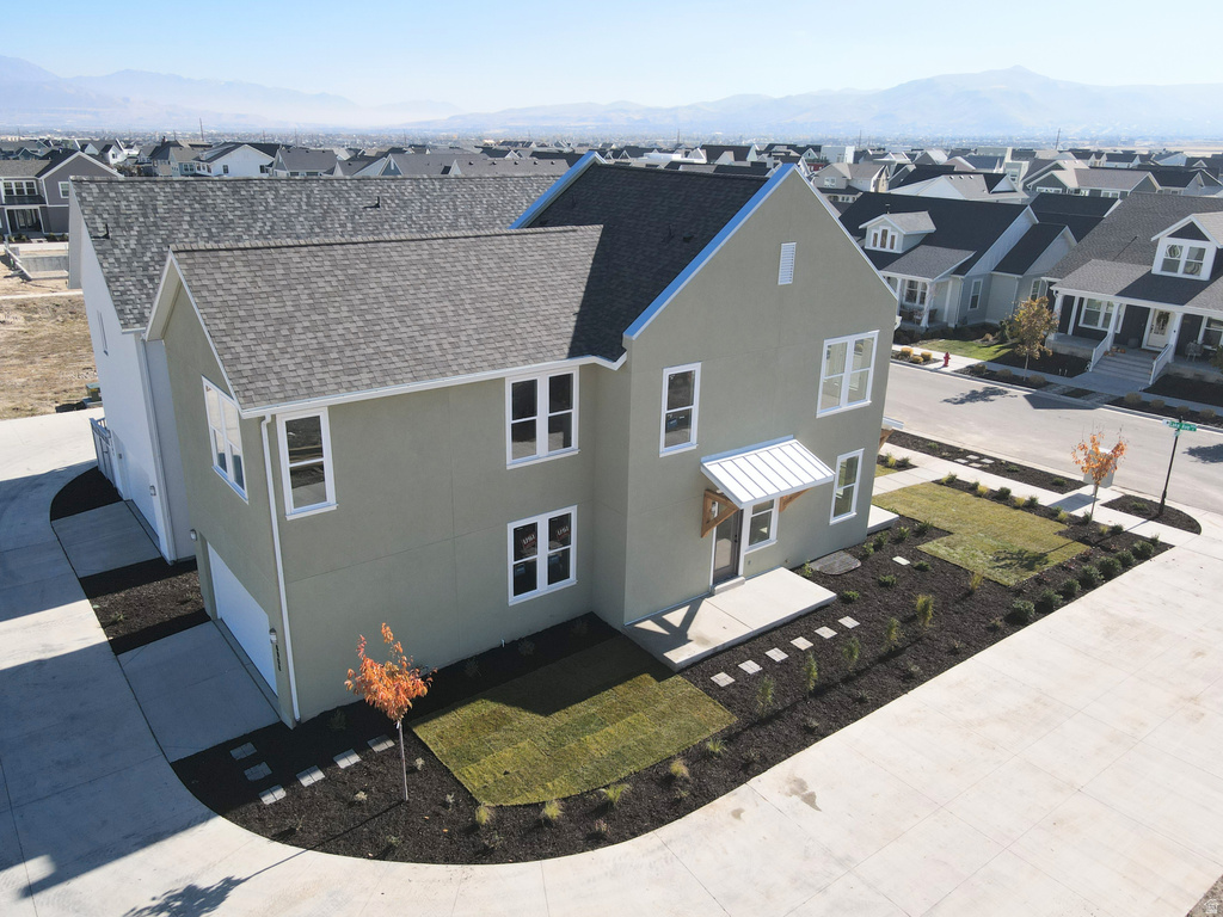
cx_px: 612
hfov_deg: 71.6
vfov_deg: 56.8
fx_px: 848
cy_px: 458
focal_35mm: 24
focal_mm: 4.5
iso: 110
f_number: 2.8
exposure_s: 1/725
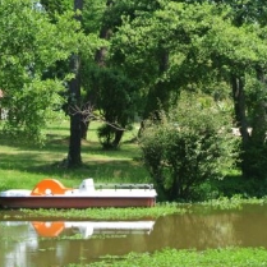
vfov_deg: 13.2
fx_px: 1152
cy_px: 103
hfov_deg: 13.2
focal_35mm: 132
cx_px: 158
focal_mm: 30
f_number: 5.6
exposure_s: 1/200
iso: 100
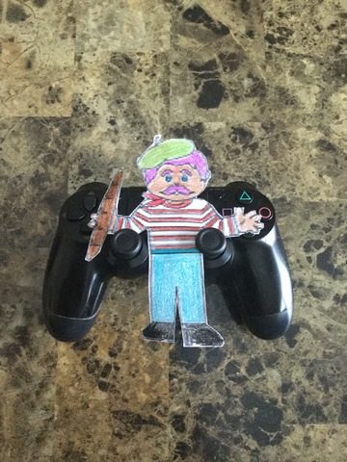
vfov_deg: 58.4
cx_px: 174
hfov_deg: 45.4
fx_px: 414
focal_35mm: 31
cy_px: 231
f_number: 2.4
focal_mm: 3.3
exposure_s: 1/15
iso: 320
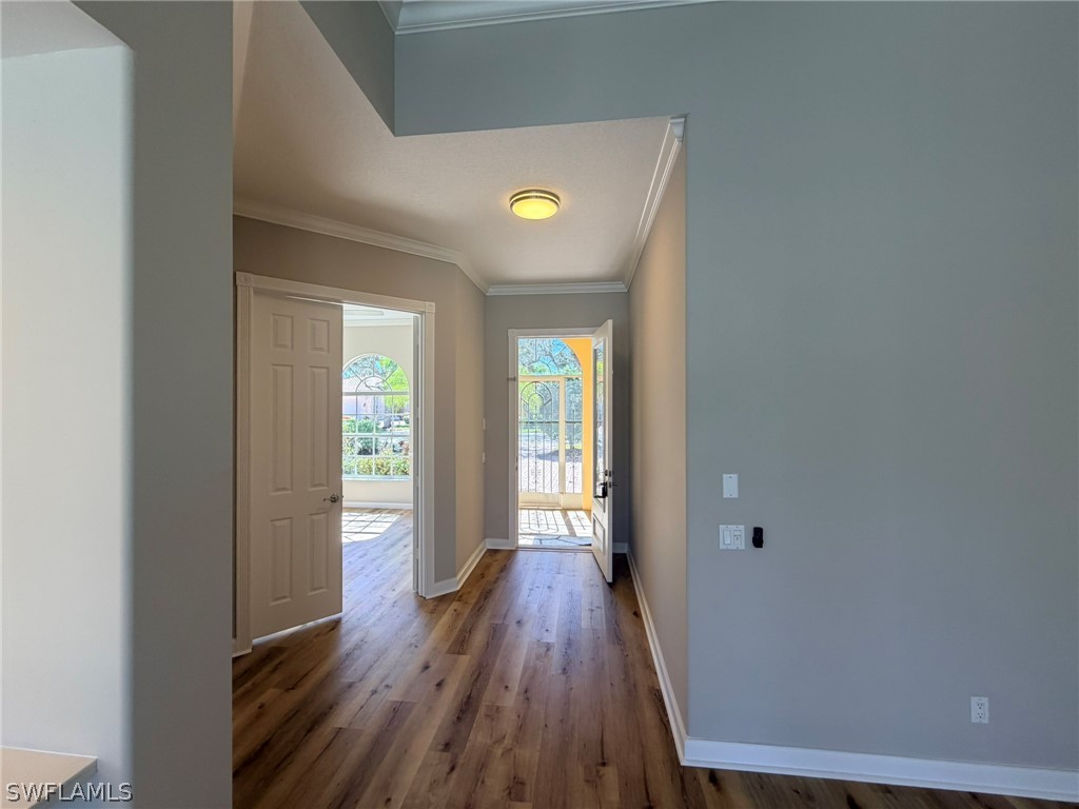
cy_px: 404
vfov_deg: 85.7
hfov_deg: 102.1
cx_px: 540
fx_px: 436
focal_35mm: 14
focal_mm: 2.22
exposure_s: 1/120
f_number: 2.2
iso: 80
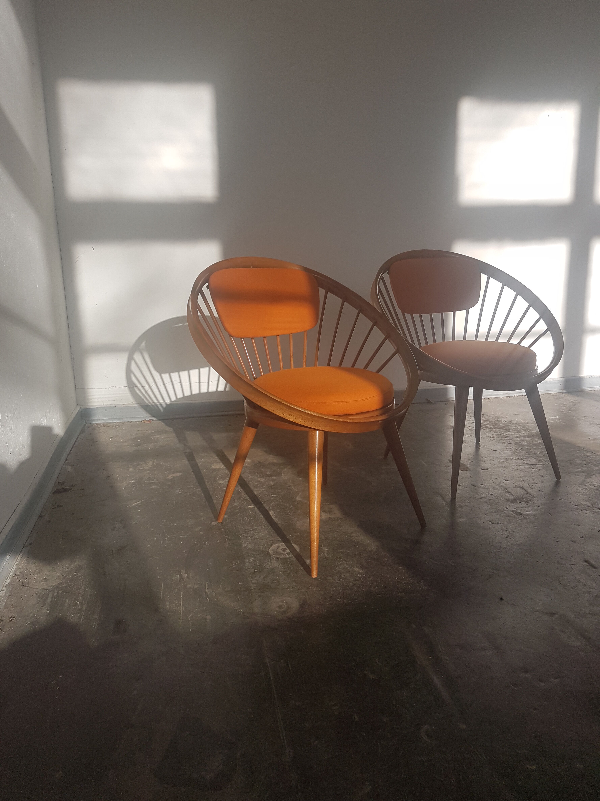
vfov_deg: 67.3
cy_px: 400
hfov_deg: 53.1
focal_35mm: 26
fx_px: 601
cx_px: 300
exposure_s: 1/1324
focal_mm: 4.2
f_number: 1.7
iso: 40
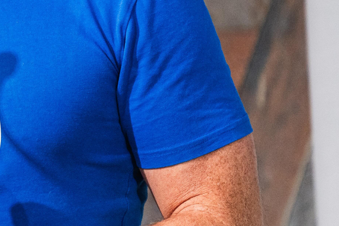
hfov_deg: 2.8
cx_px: -226
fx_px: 7005
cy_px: 6
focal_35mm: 744
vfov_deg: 1.8
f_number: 2.8
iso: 1600
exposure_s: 1/200
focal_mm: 200
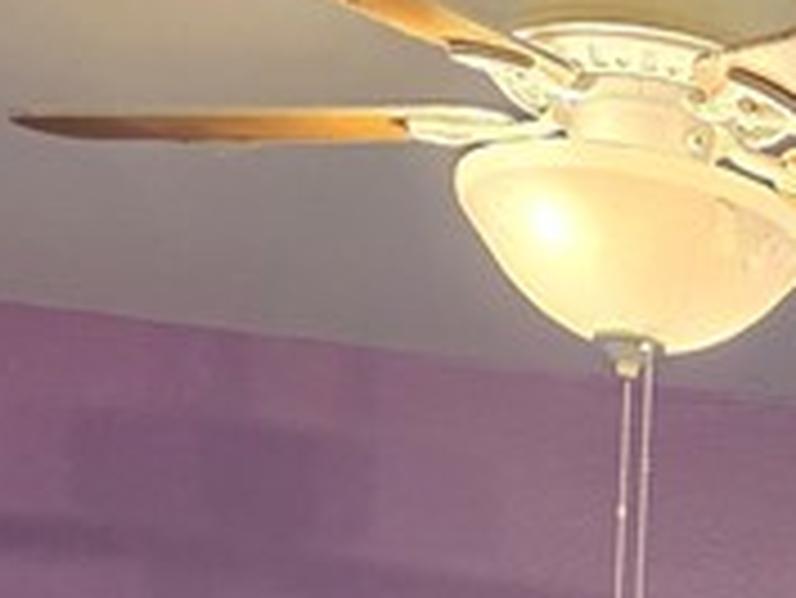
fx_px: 3060
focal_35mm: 133
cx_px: 1628
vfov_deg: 10.3
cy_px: 1174
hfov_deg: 12.8
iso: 800
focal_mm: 6.3
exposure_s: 1/120
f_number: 1.7
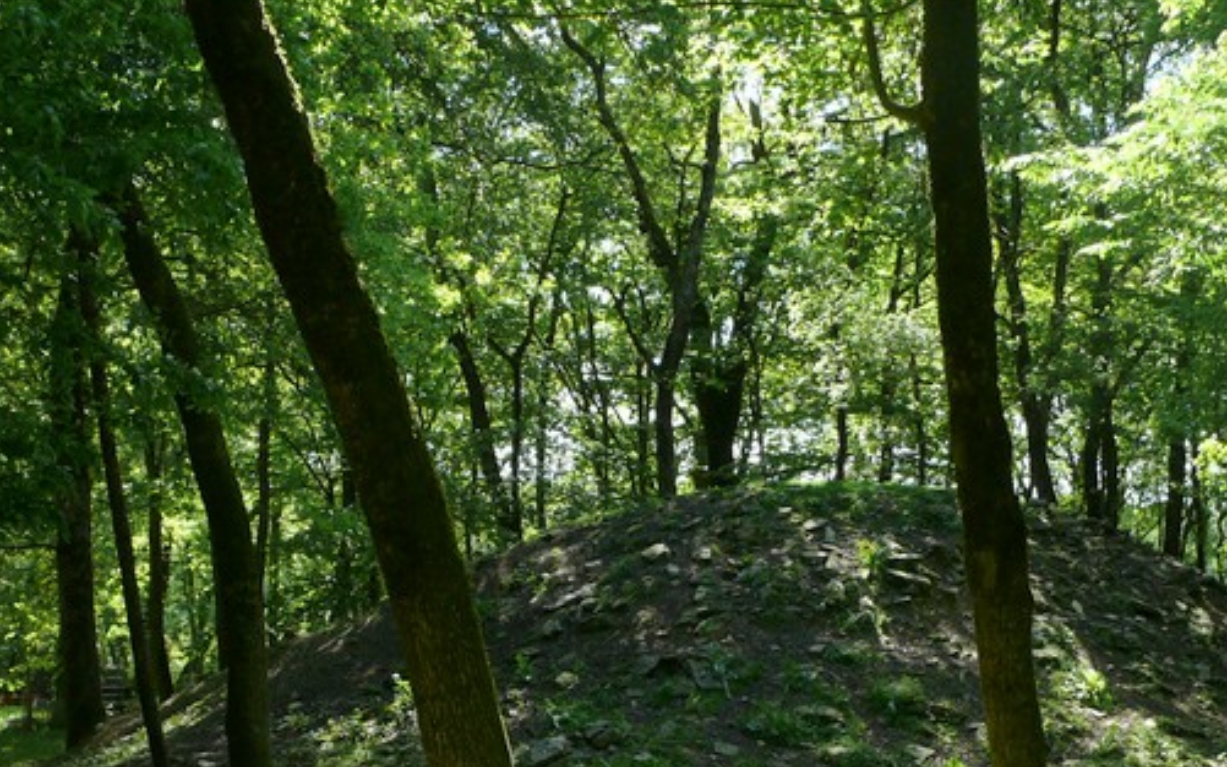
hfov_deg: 32.4
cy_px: 738
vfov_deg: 20.1
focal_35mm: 63
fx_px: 2106
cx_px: 546
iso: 100
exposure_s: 1/160
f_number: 4
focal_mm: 7.4
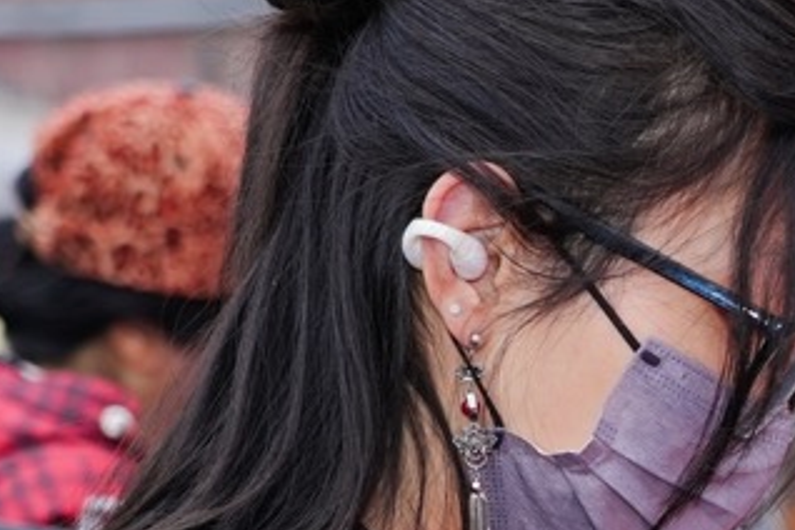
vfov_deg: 7.0
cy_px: 774
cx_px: 902
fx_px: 4262
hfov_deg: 10.5
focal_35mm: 193
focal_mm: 48
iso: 200
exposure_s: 1/200
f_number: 4
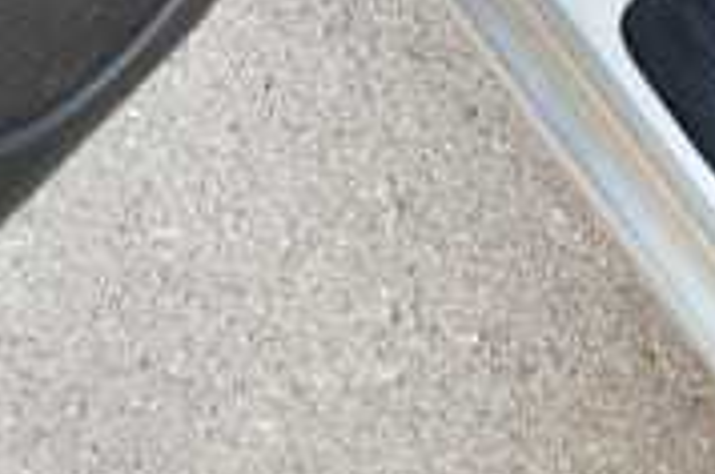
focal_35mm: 148
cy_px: -492
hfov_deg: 12.7
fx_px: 2934
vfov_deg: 8.7
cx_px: 1281
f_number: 3.8
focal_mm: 22
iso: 1250
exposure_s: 1/30
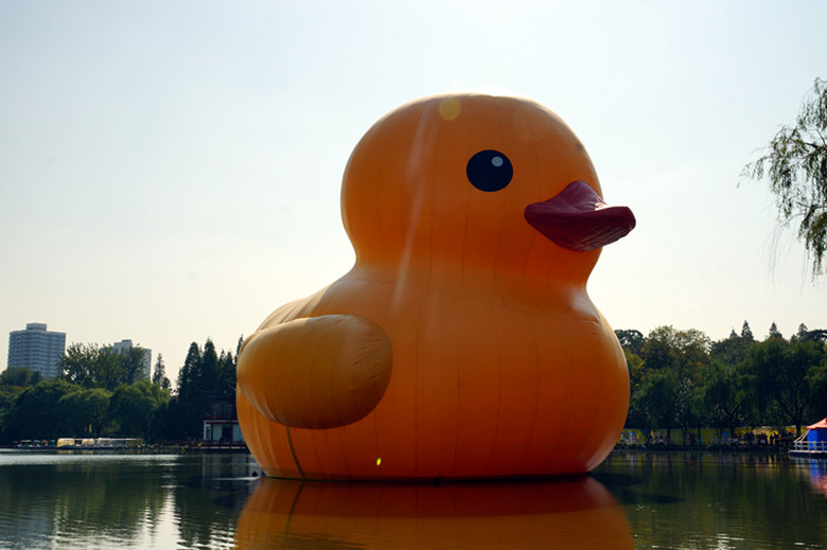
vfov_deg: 34.2
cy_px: 275
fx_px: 895
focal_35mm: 39
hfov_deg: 49.6
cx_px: 414
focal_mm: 26
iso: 100
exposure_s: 1/125
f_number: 13
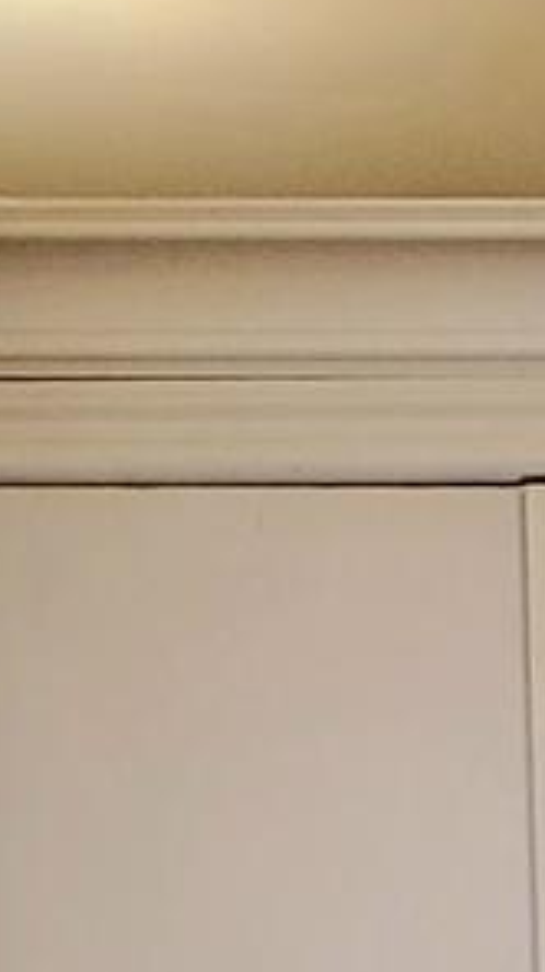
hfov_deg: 5.8
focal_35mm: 196
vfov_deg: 9.7
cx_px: 1497
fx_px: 5047
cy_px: 2312
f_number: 2.4
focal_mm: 4.3
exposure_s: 1/40
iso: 200
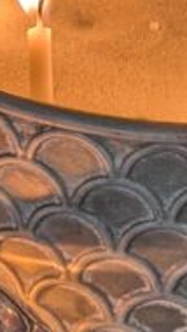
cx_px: 96
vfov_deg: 11.8
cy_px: -66
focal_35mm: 179
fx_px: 1577
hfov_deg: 6.8
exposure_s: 1/233
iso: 198
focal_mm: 6.9
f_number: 1.68
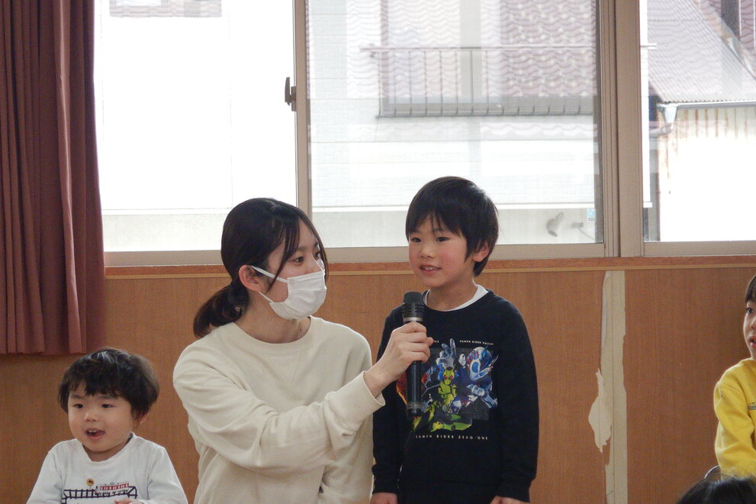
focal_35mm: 126
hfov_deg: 16.3
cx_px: 375
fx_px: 2645
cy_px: 285
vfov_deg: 10.9
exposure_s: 1/30
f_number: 4.9
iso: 200
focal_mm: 21.5
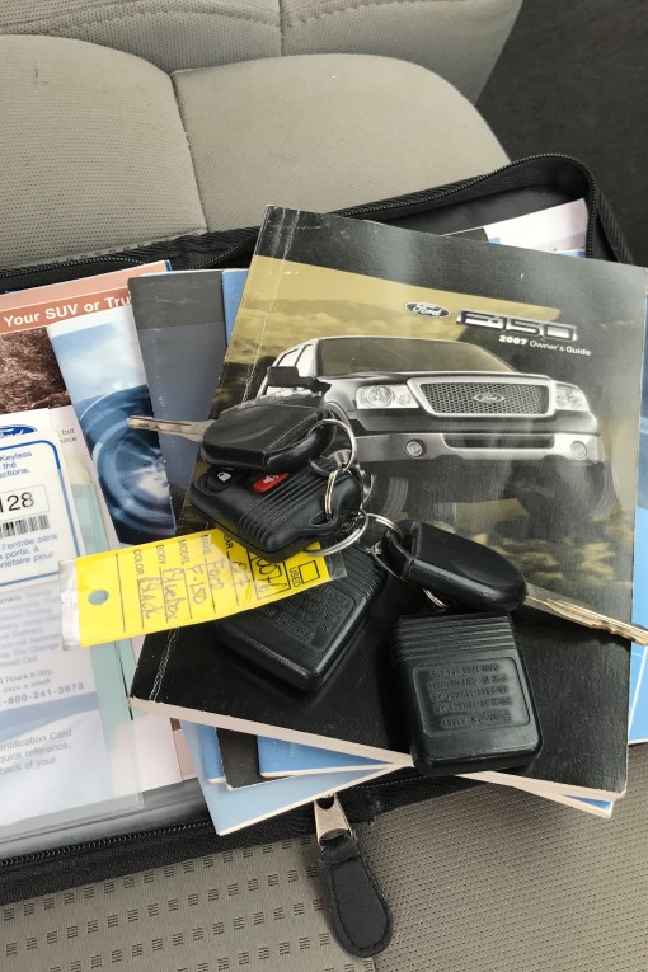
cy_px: 487
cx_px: 349
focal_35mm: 39
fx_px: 1053
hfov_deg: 34.2
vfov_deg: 49.6
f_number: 1.8
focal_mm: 3.99
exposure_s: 1/239
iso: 20
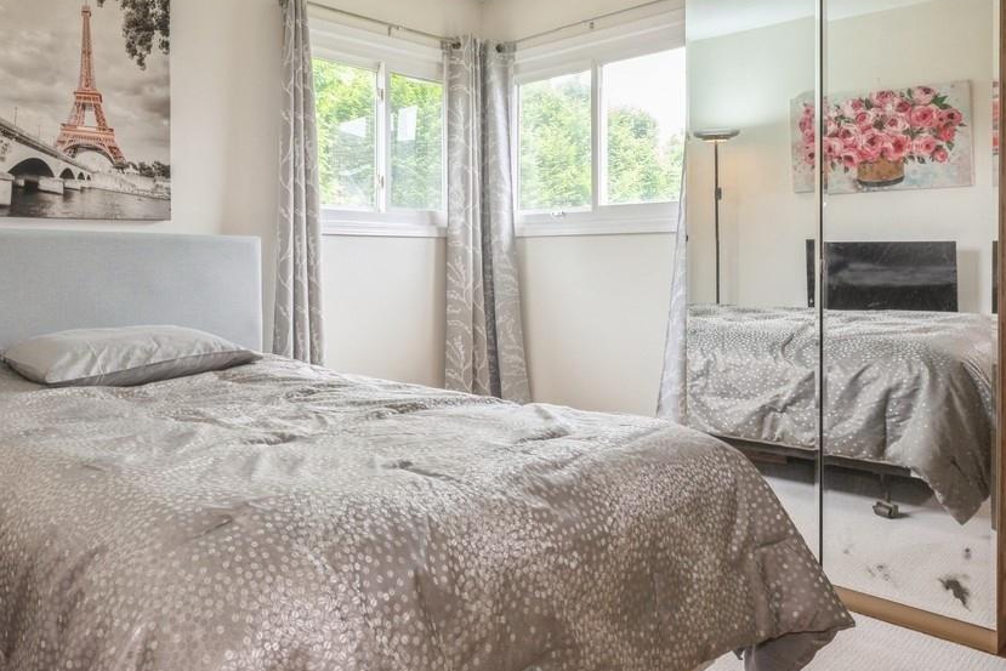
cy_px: 268
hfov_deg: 63.7
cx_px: 329
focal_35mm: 28
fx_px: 782
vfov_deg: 46.2
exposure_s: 1/8
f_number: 11
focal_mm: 14.5
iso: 400
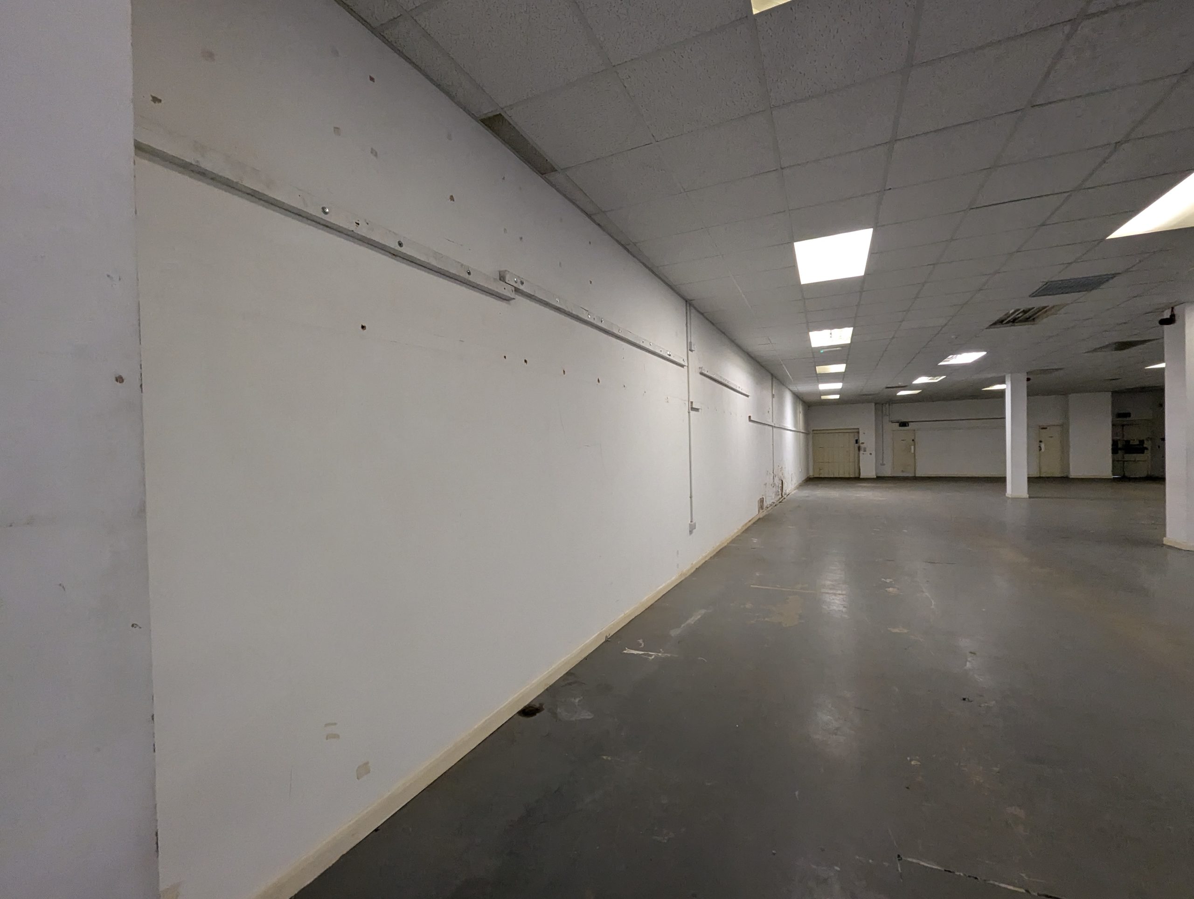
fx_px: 449
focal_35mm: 13
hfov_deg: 106.1
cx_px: 597
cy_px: 450
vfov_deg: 90.1
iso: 256
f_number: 2.2
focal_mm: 1.95
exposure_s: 1/100
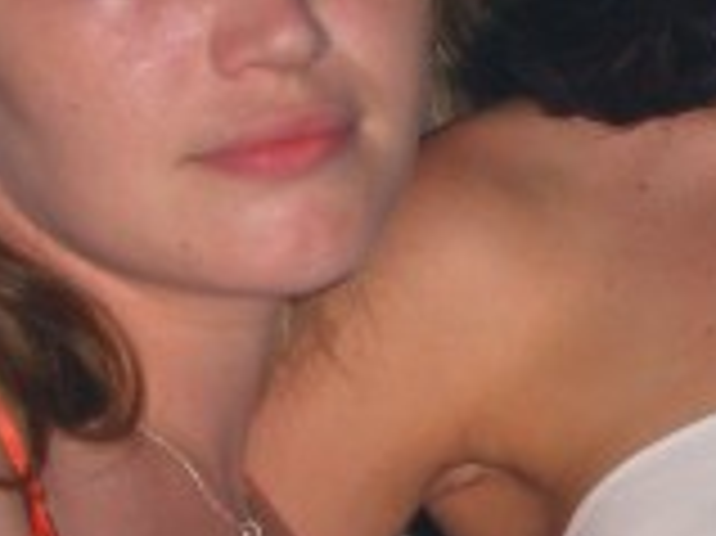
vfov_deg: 5.2
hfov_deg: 6.9
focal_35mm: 287
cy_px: 338
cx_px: 851
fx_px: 5932
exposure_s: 1/60
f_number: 3.6
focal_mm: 11.8
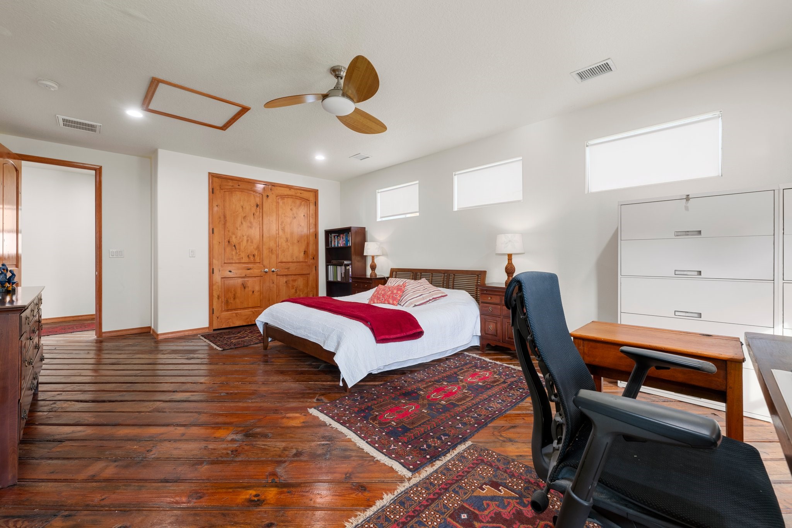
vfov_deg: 81.2
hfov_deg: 104.2
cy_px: 264
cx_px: 396
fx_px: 308
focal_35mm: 14
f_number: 7.1
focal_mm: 14
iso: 320
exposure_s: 1/2.5
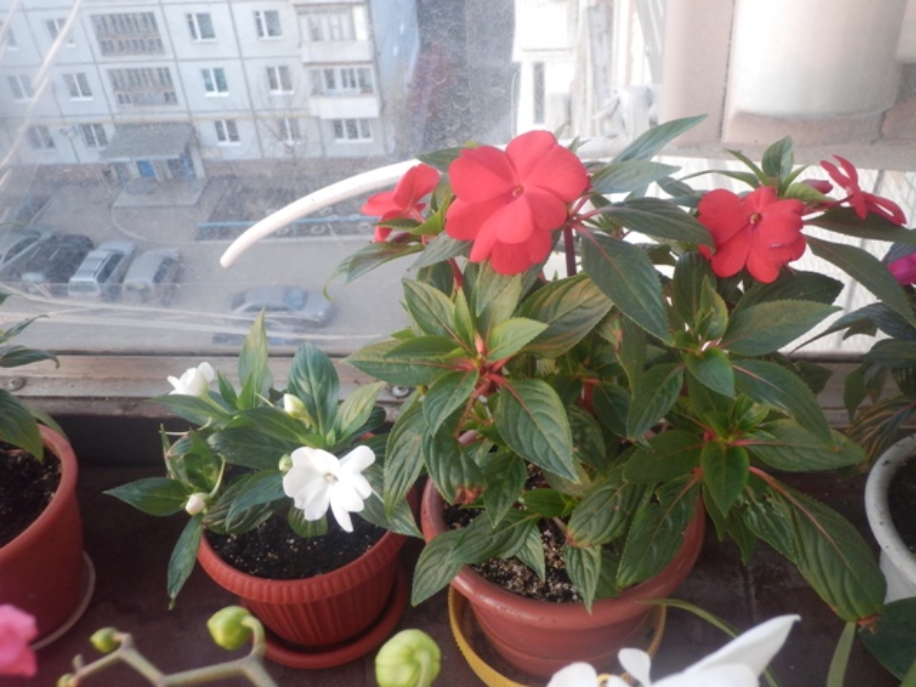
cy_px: 344
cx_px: 458
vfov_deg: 34.3
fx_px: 1111
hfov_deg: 44.8
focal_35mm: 42
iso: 320
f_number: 4
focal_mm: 7.4
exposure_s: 1/40
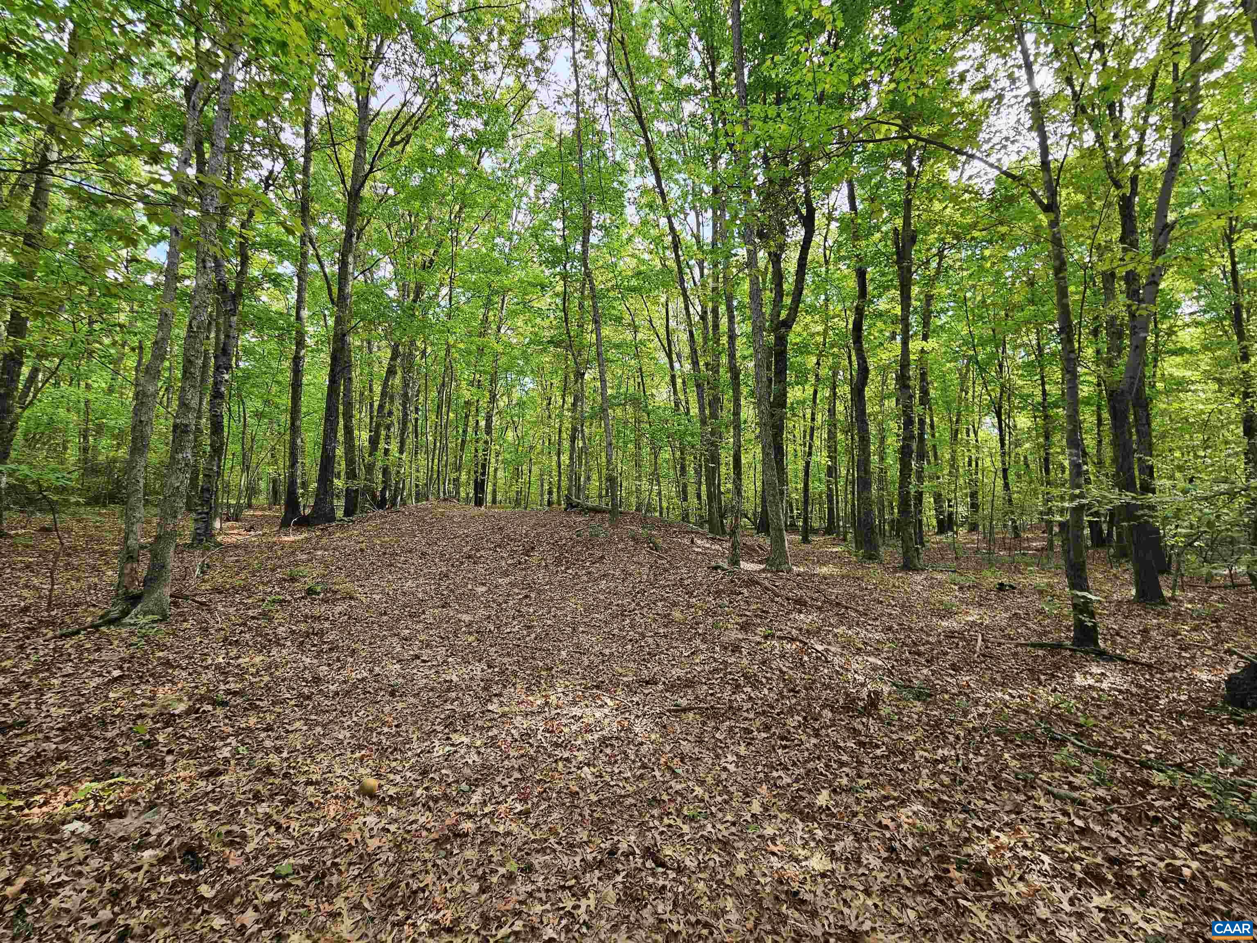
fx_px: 472
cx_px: 628
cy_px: 472
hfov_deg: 106.2
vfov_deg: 89.9
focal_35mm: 13
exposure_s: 1/204
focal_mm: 2.2
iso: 50
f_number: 2.2
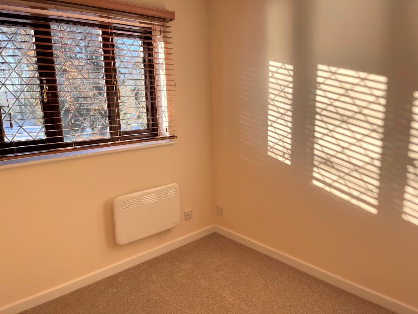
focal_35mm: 26
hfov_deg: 67.3
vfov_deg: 53.1
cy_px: 157
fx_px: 314
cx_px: 209
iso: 50
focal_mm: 5.1
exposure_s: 1/369
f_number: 1.6
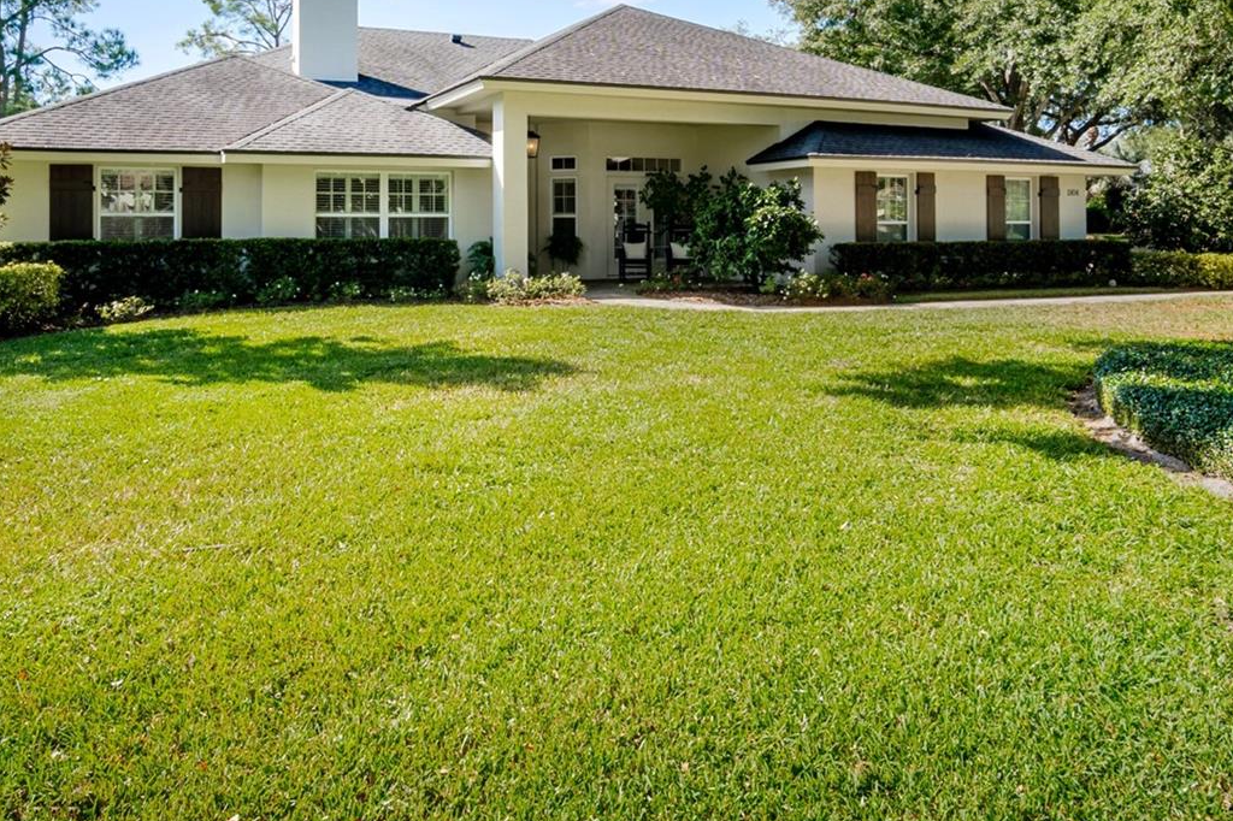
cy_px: 203
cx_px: 515
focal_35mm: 26
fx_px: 883
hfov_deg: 69.4
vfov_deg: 48.0
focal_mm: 11
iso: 200
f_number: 11
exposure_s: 1/320
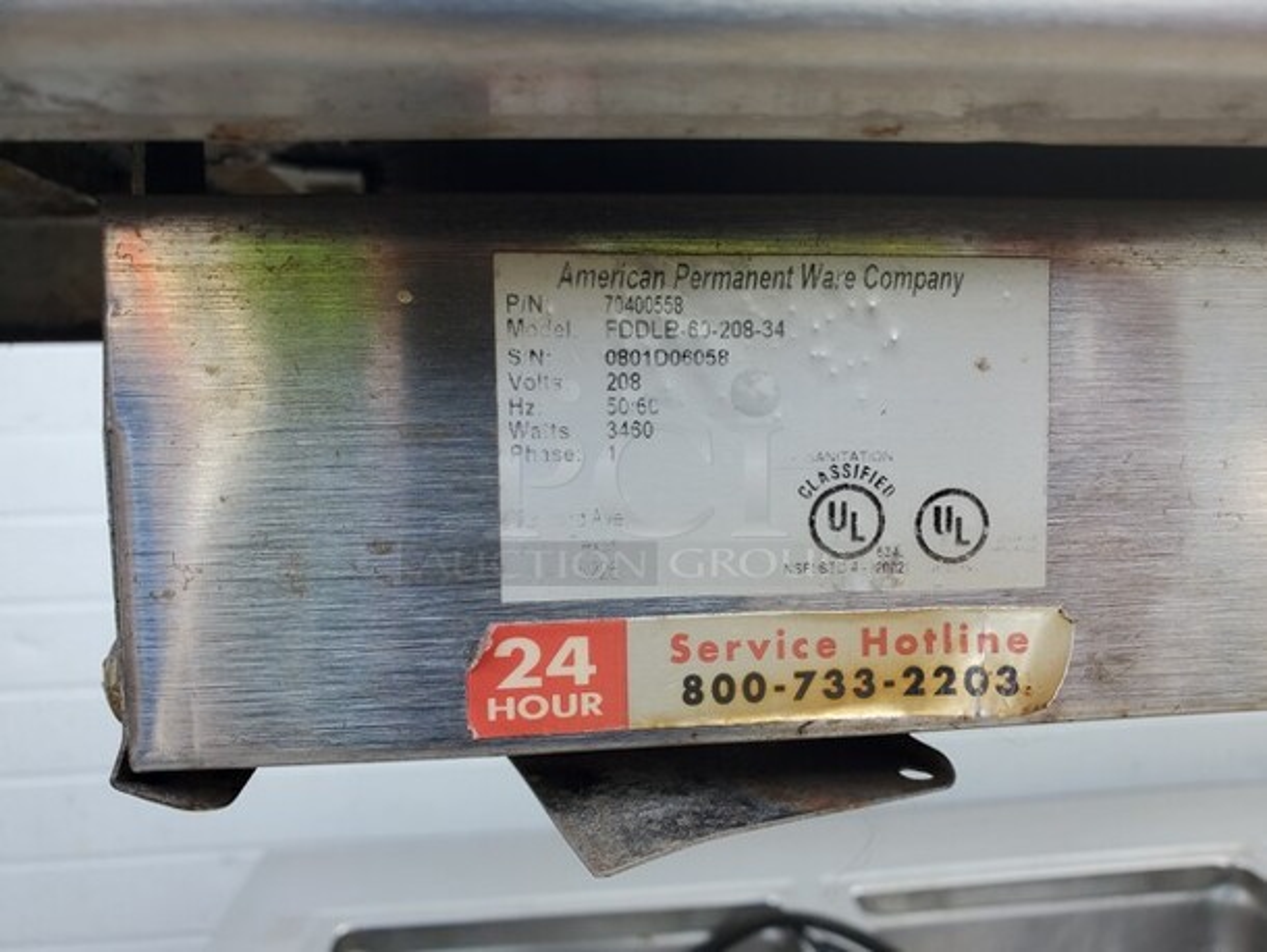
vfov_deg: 53.1
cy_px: 476
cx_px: 634
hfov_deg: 67.3
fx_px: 952
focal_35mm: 26
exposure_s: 1/155
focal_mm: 4.3
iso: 50
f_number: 2.4
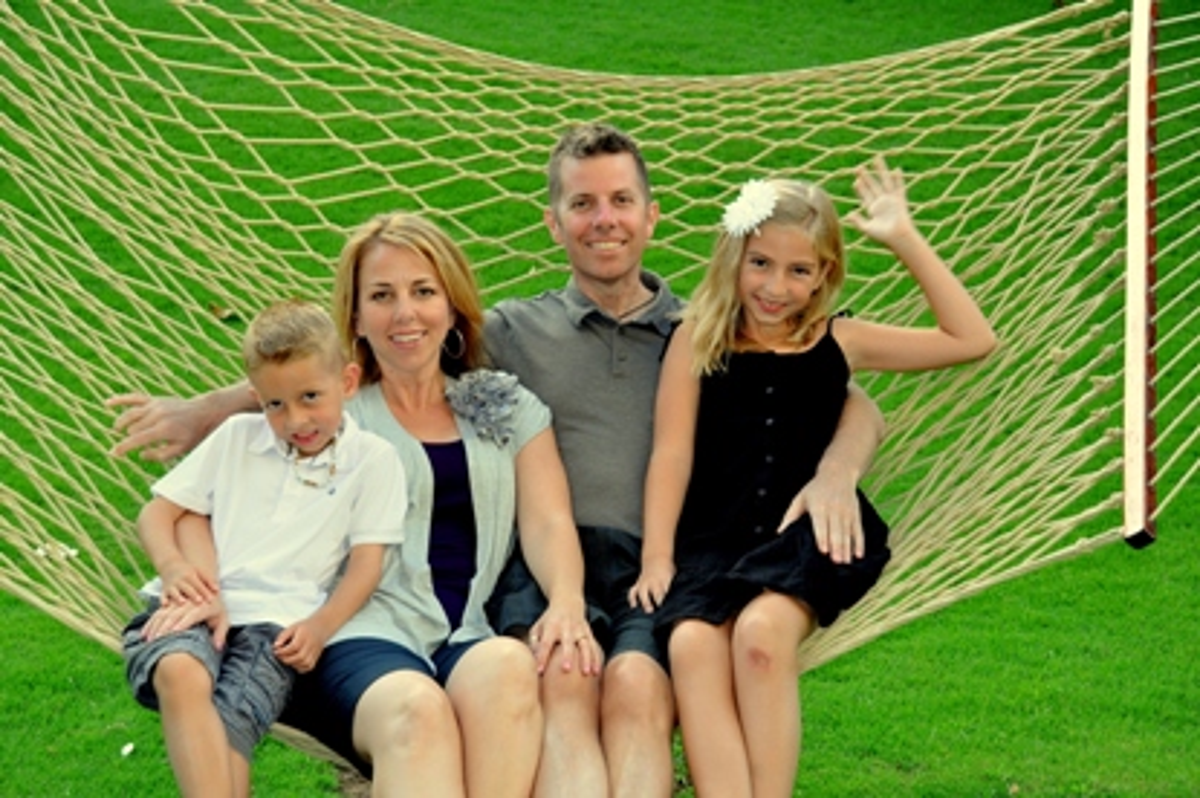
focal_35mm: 87
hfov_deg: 23.4
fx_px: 2898
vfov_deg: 15.7
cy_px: 399
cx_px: 600
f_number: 5
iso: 320
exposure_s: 1/80
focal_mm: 58
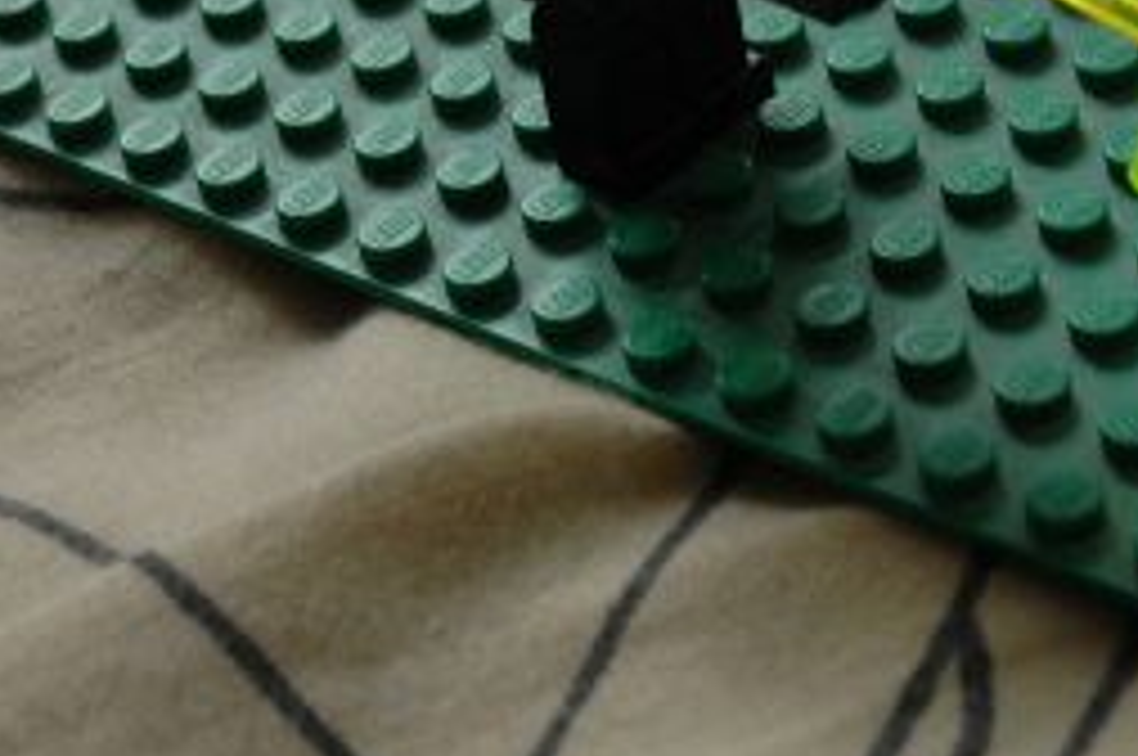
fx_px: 4073
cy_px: 153
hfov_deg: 15.8
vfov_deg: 10.6
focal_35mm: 129
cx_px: 918
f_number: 7.1
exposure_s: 1/200
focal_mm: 34
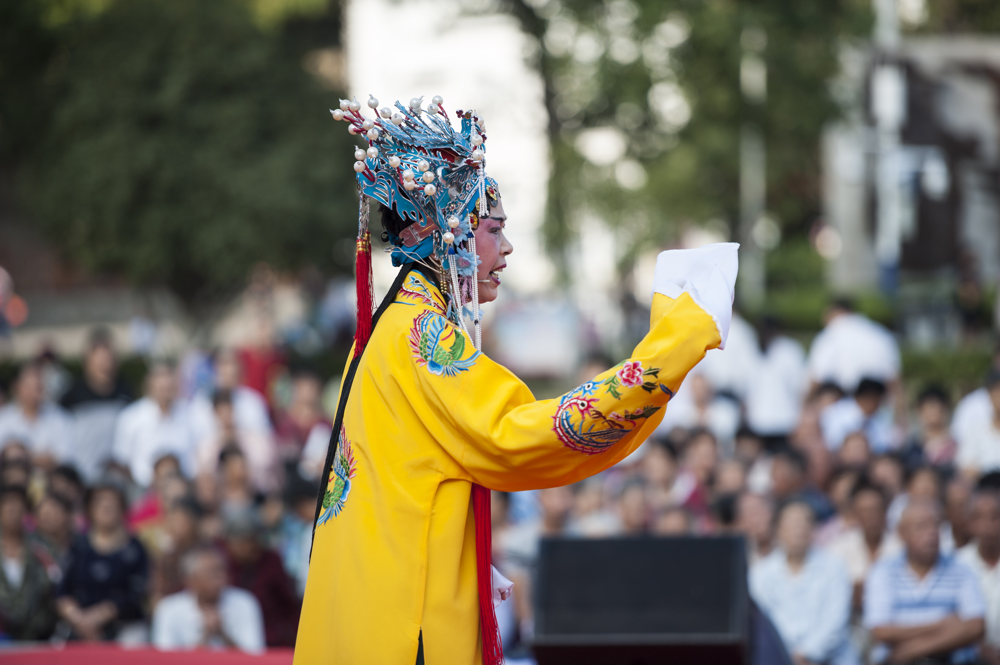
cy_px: 332
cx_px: 500
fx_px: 5136
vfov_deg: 7.4
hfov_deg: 11.1
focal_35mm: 185
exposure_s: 1/1000
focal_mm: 185
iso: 160
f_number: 2.8
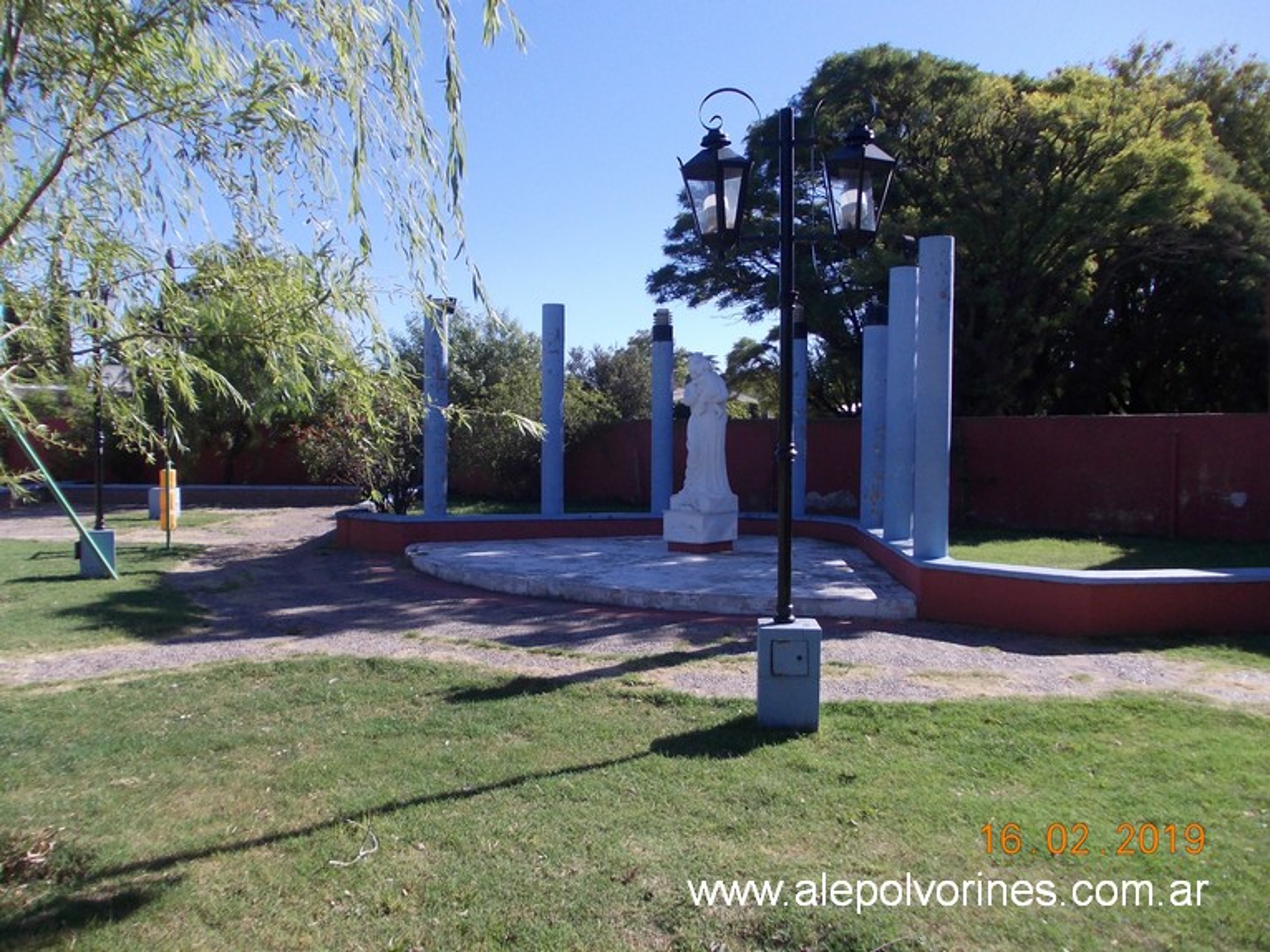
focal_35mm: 28
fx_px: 1027
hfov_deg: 63.5
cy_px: 476
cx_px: 635
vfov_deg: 49.7
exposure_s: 1/250
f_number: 5.4
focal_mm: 4
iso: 80
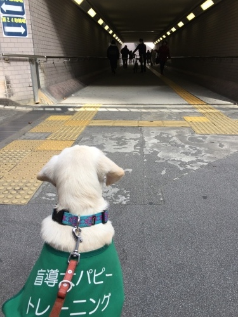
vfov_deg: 61.7
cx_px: 119
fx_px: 266
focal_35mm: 29
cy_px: 158
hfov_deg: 48.2
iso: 40
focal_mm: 4.15
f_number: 2.2
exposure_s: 1/120
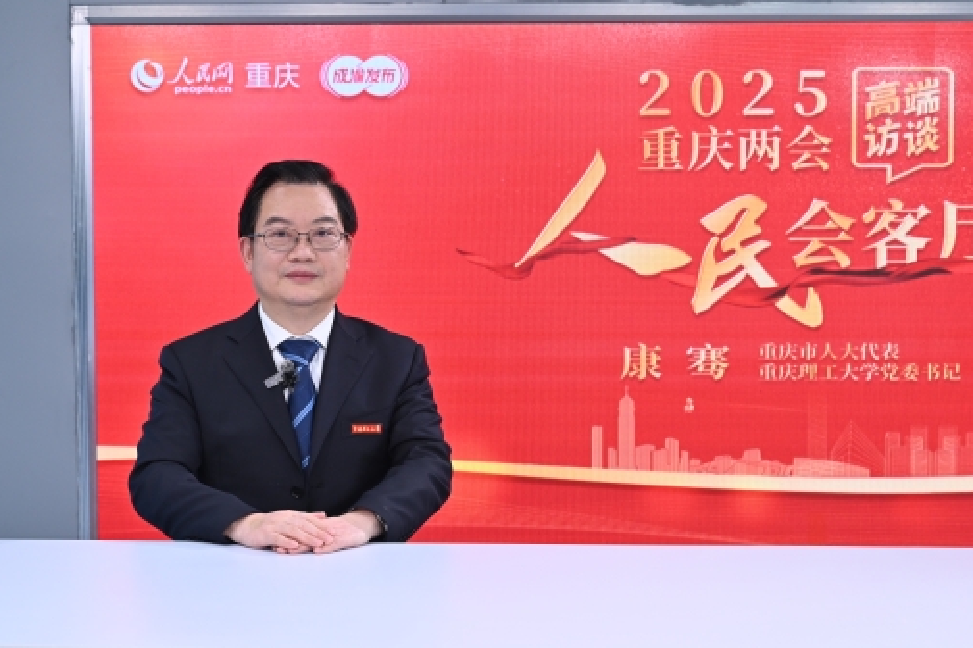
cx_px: 529
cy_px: 325
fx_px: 2242
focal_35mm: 83
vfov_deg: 16.4
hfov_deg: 24.5
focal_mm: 70
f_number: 5
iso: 800
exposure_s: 1/125
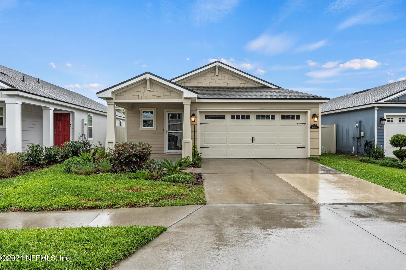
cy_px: 135
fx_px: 304
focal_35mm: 27
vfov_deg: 47.9
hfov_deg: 67.4
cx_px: 203
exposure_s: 1/60
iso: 100
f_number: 8
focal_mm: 27
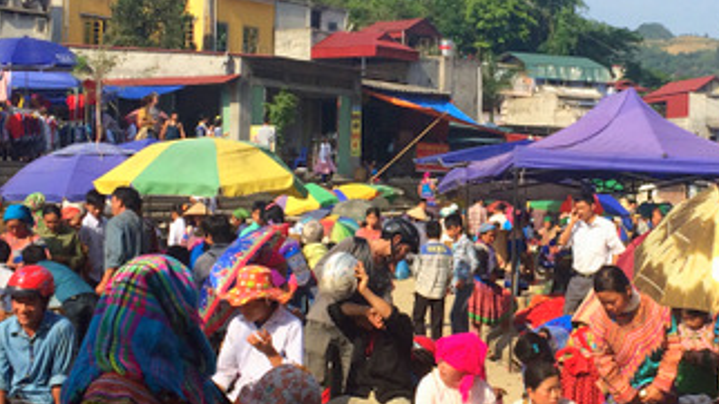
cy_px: 172
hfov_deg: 30.3
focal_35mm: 69
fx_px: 1315
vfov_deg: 17.5
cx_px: 491
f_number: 2.2
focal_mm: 4.12
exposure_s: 1/1520
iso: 32
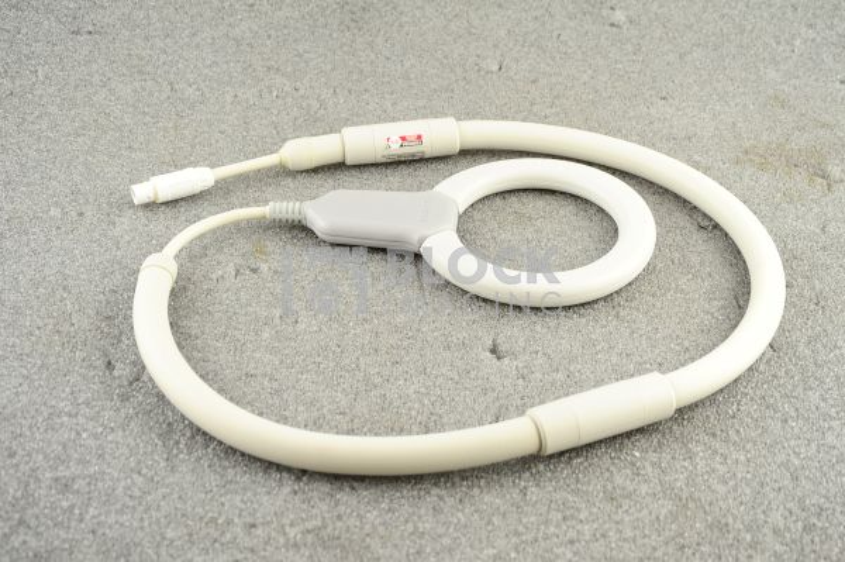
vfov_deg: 21.9
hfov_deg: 32.4
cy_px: 281
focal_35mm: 62
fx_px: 1454
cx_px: 422
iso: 800
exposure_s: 1/100
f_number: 6.3
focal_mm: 62
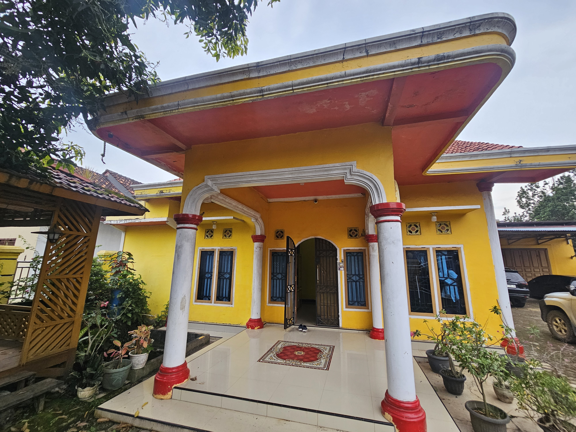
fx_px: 216
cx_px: 288
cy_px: 216
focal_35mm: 13
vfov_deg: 89.9
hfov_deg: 106.2
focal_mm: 2.2
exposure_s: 1/100
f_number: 2.2
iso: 80
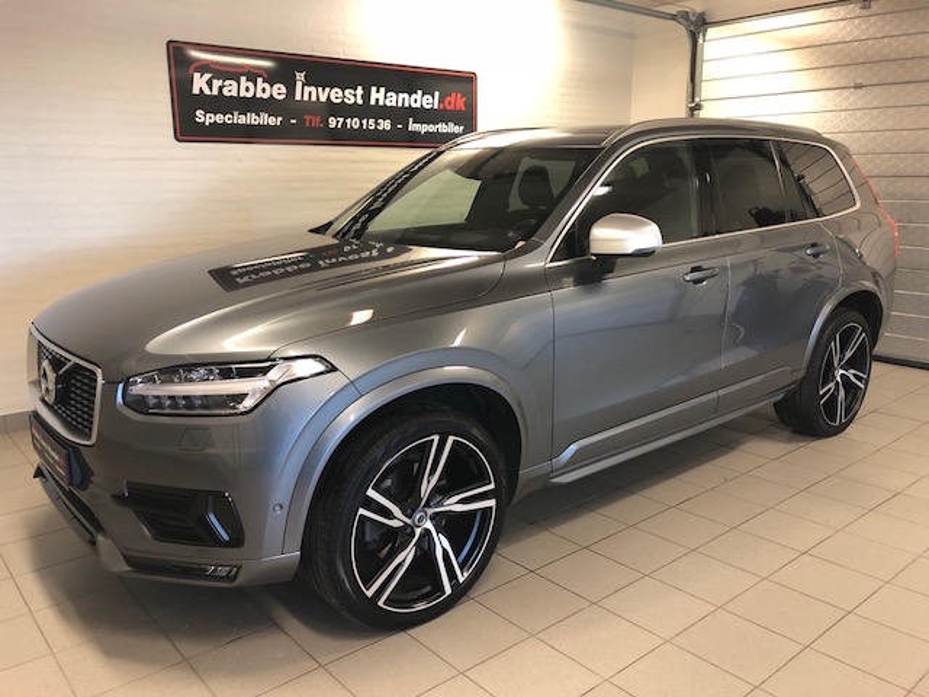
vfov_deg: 48.2
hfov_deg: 61.7
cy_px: 348
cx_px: 464
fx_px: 778
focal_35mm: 29
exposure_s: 1/17
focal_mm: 3.99
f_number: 1.8
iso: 80
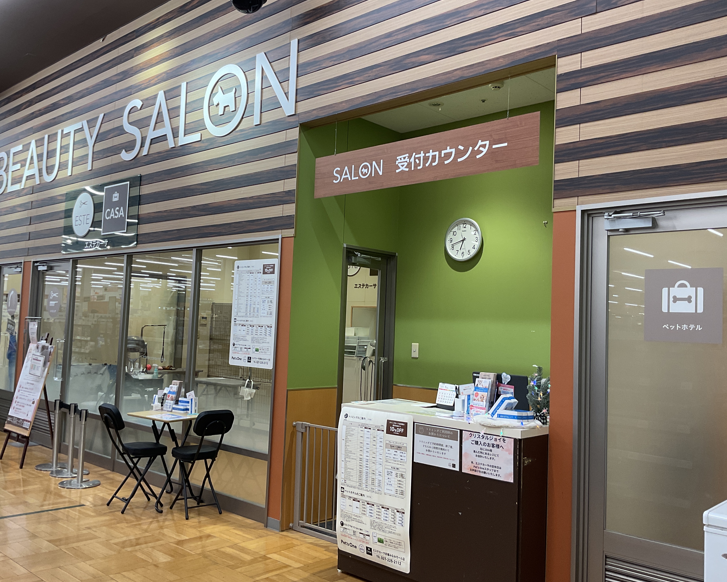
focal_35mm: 32
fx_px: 688
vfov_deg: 45.8
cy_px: 283
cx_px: 355
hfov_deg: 55.7
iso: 50
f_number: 1.8
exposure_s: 1/60
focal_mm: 3
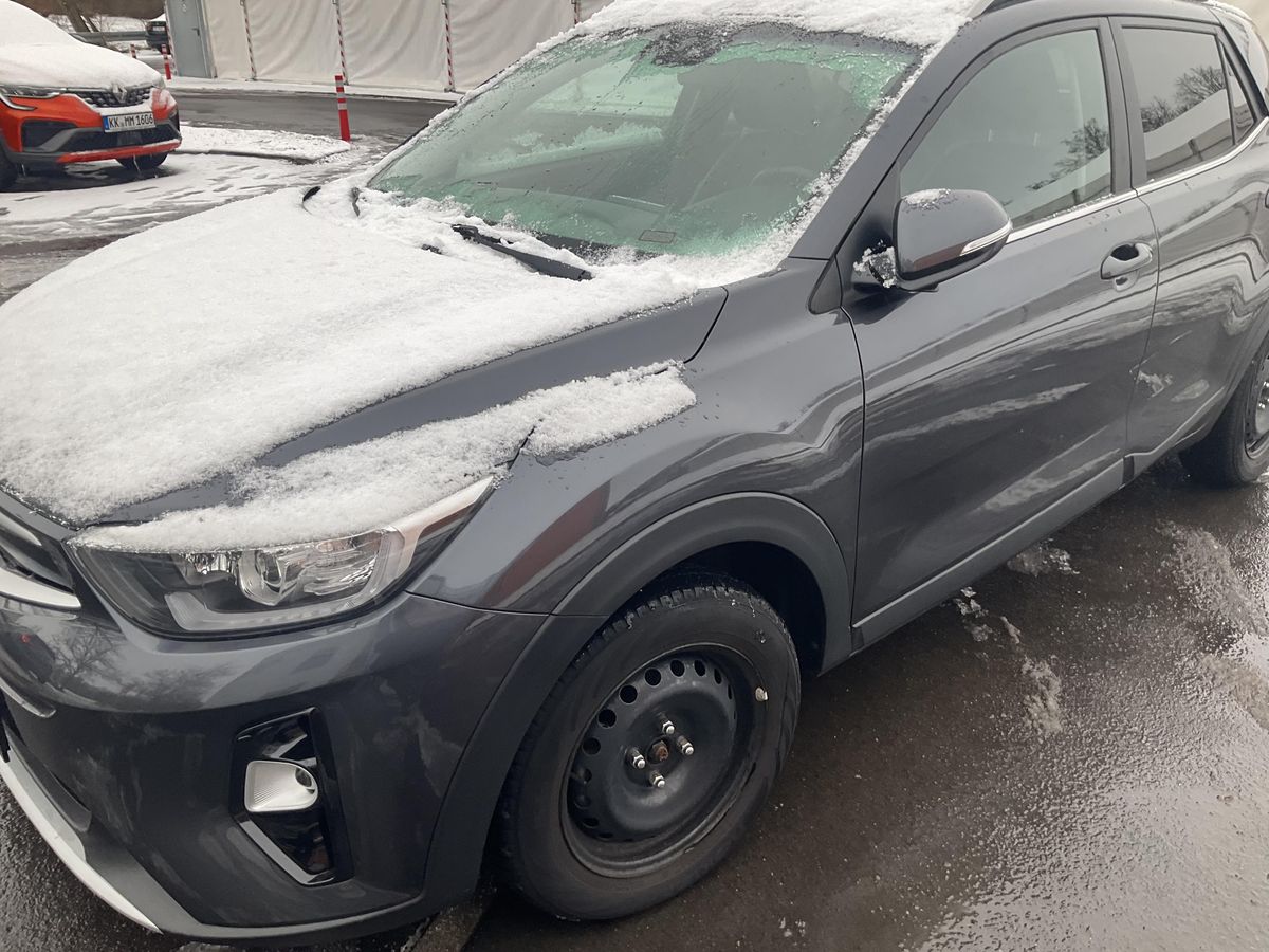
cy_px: 476
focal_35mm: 29
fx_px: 1063
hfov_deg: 61.7
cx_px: 634
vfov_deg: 48.2
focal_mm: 3
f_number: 1.8
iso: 25
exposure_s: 1/122
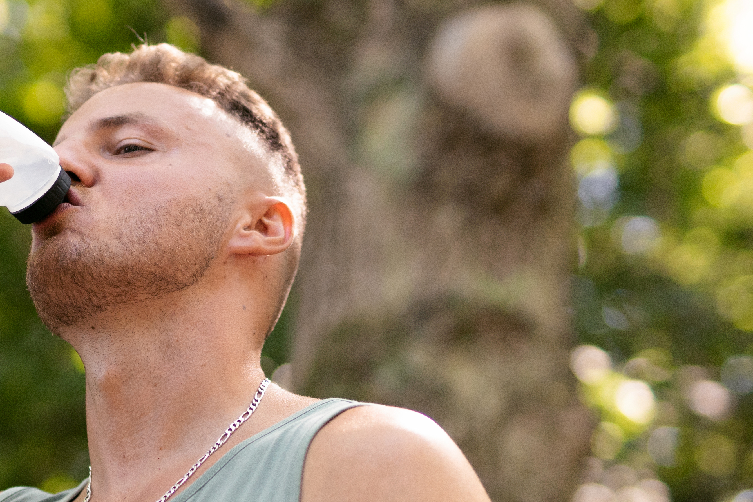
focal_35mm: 131
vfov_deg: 10.5
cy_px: 347
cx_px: 173
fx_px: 2740
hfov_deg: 15.6
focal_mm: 50
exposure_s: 1/1250
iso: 640
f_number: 1.6
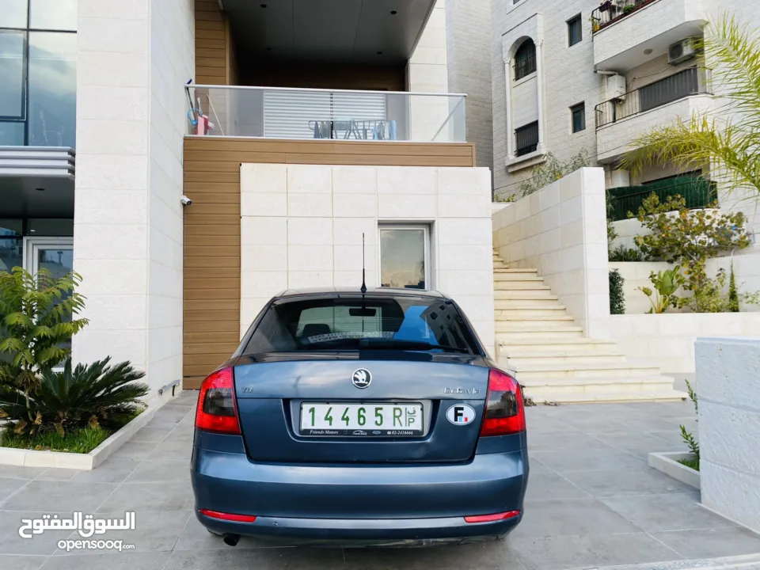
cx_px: 380
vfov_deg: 53.1
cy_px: 285
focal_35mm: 26
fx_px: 571
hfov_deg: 67.3
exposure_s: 1/276
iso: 32
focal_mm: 4.25
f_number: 1.8
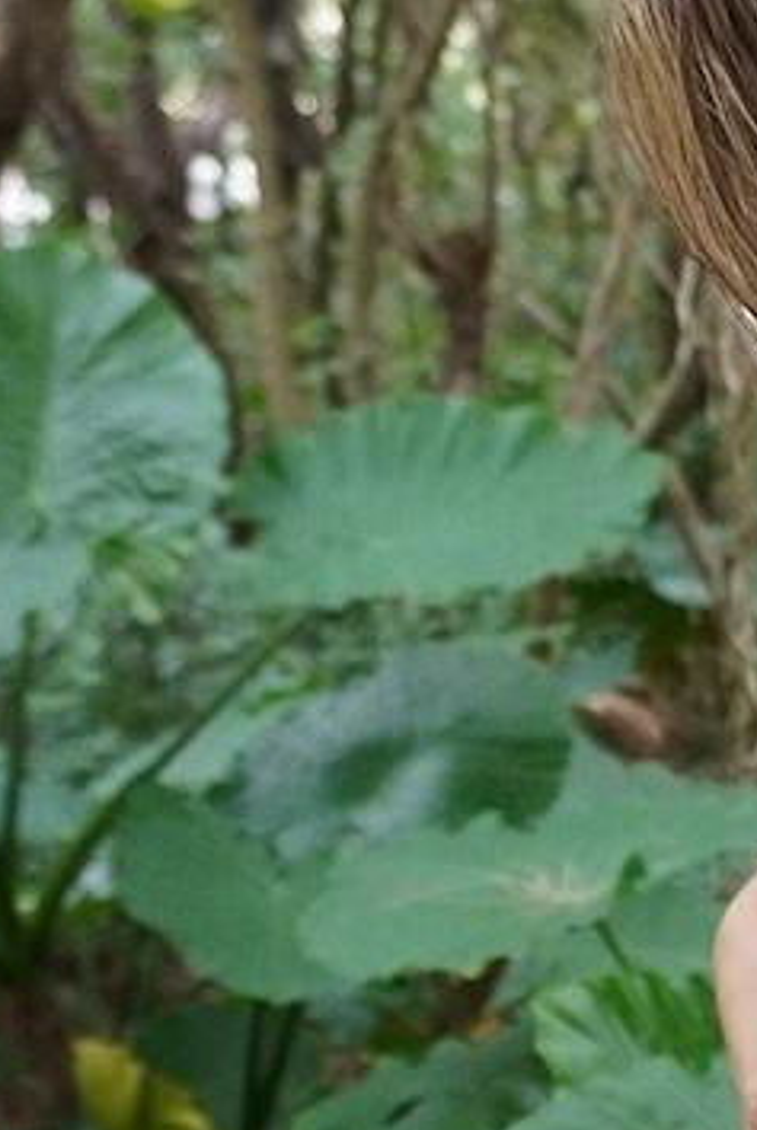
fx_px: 2785
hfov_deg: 14.6
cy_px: 884
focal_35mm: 89
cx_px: 1081
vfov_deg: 22.7
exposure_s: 1/160
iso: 3200
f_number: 4
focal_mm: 19
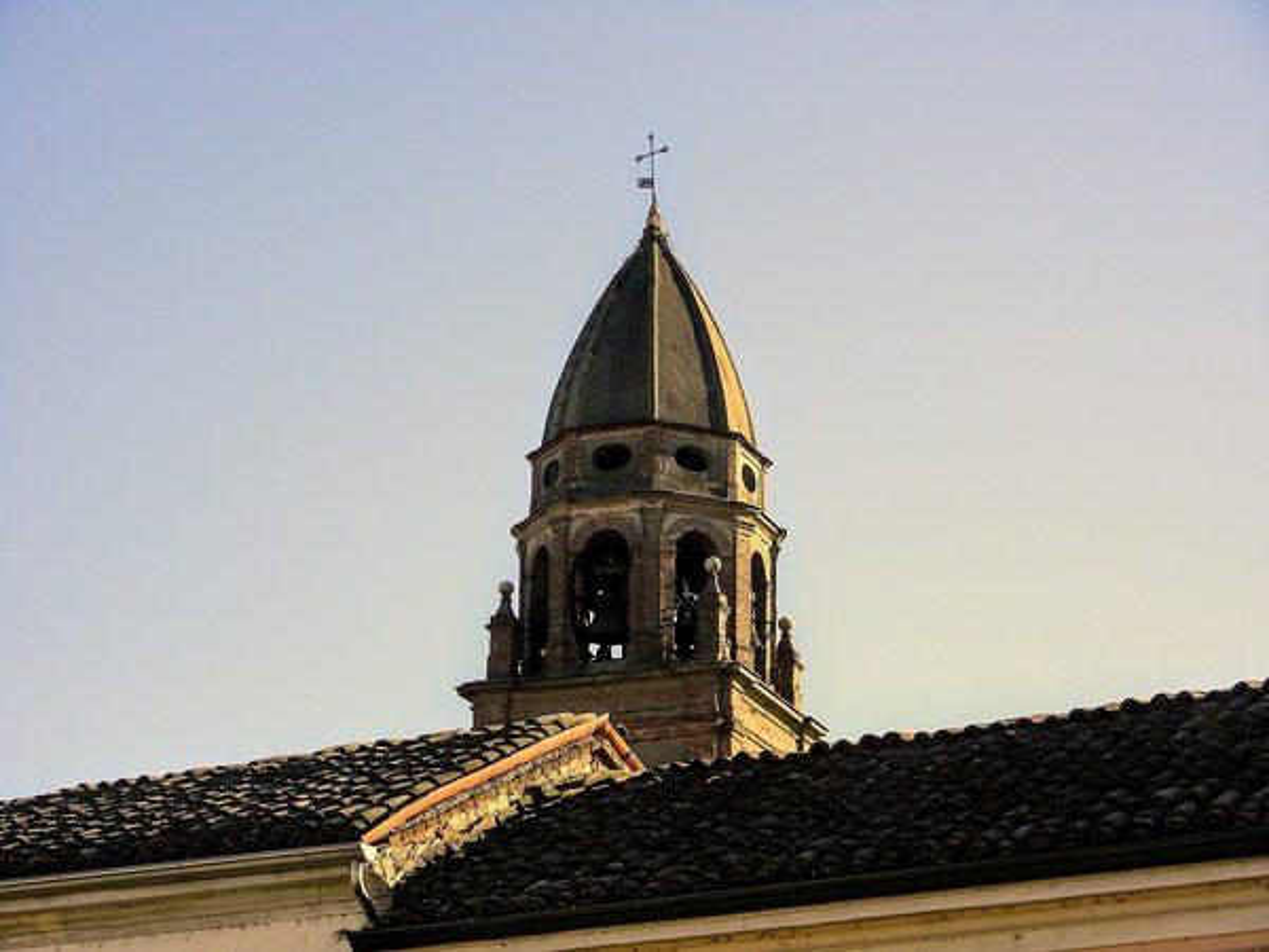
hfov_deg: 19.8
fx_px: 3629
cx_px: 634
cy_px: 476
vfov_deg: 14.9
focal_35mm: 99
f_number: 4
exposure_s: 1/479
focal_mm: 16.5
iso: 50
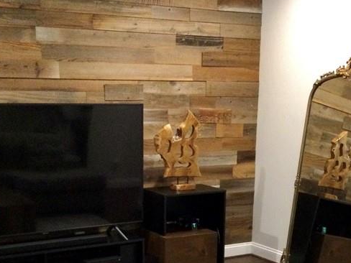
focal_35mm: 65
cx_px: 197
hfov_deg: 29.8
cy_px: 253
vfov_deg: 21.9
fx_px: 659
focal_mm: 3.3
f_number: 2.4
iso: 400
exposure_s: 1/15
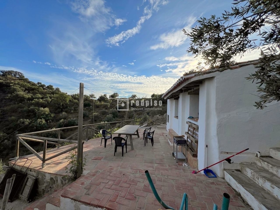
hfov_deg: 106.2
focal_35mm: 13
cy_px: 105
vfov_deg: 89.9
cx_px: 140
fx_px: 105
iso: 32
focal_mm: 1.57
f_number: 1.8
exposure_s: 1/2320
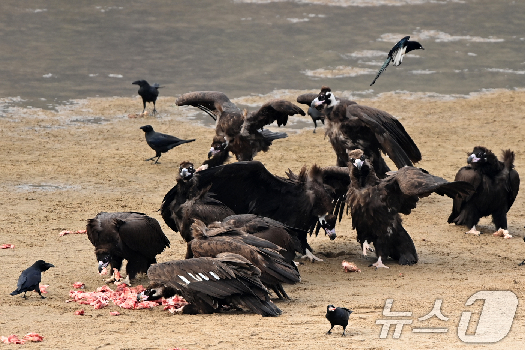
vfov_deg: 2.0
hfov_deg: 3.0
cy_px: 175
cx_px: 262
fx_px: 9915
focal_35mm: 680
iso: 640
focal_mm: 680
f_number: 6.3
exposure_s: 1/1000
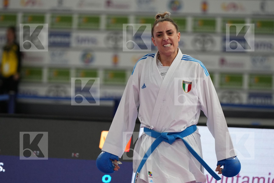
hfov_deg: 7.5
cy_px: 92
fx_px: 2078
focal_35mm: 273
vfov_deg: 5.0
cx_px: 137
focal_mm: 182
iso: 2000
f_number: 2.8
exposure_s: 1/1000
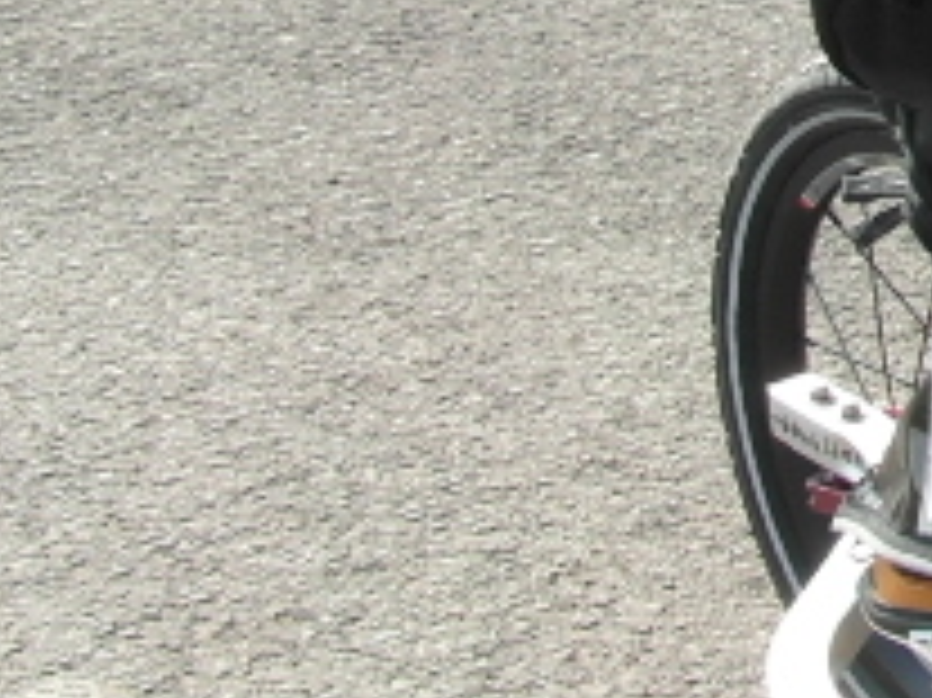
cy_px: -203
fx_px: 3202
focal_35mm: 119
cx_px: 1909
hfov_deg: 13.8
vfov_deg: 12.1
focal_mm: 4
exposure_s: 1/250
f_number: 4.6
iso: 80
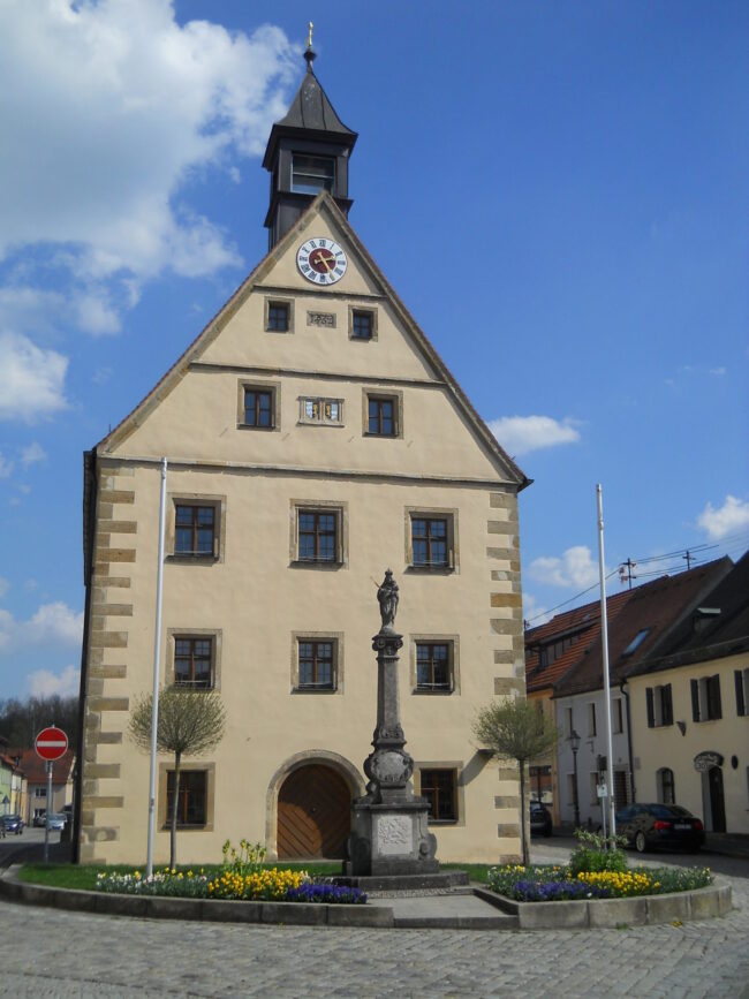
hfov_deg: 35.1
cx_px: 374
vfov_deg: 45.8
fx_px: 1183
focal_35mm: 41
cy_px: 500
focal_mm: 6.72
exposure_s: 1/640
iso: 80
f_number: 5.5
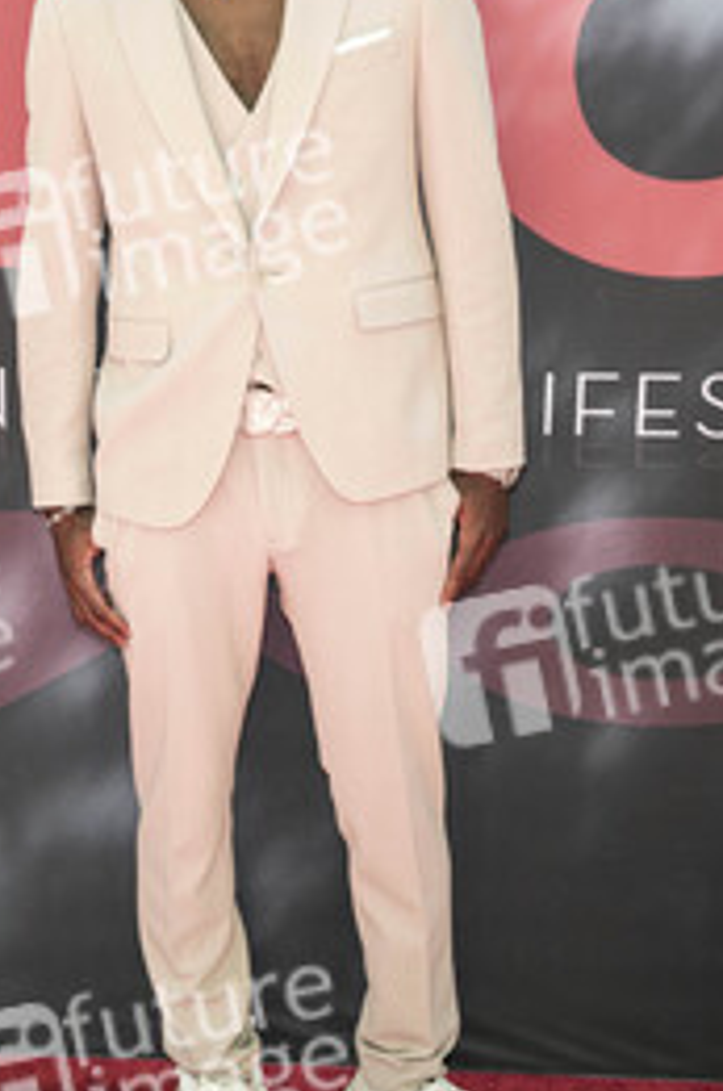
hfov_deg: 28.5
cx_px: 255
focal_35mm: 47
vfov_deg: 42.0
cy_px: 439
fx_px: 1414
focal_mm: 30.5
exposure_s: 1/200
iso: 800
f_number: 5.6
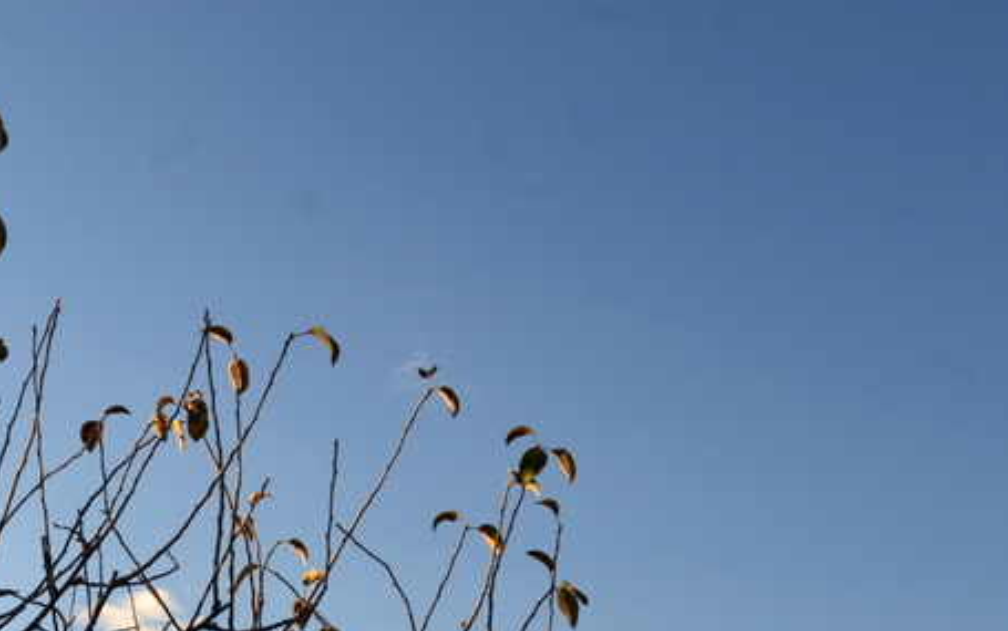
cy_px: 569
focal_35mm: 86
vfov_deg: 15.0
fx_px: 2364
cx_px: 295
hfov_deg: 23.9
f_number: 9
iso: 400
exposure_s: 1/100
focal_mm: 32
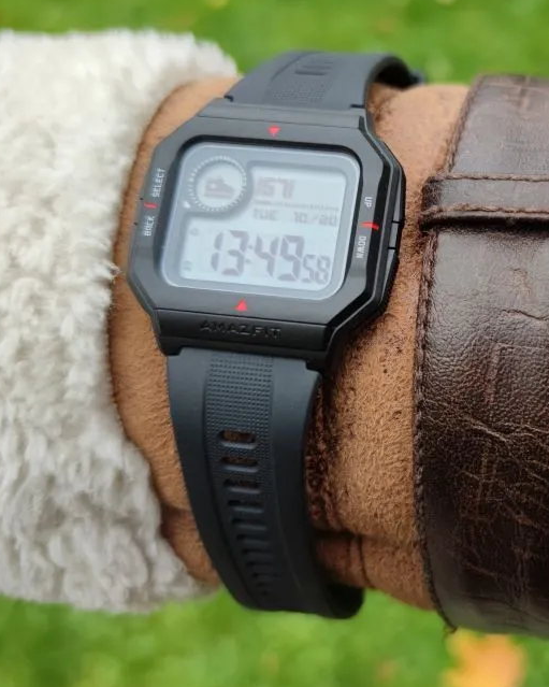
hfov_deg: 32.9
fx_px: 894
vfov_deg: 42.0
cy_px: 307
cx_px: 462
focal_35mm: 44
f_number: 1.69
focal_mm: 6.72
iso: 50
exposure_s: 1/507
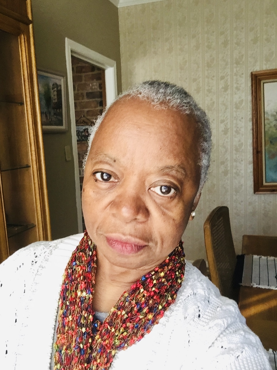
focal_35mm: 31
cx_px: 138
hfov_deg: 45.4
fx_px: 331
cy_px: 185
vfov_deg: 58.4
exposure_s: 1/30
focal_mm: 2.65
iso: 50
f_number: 2.2
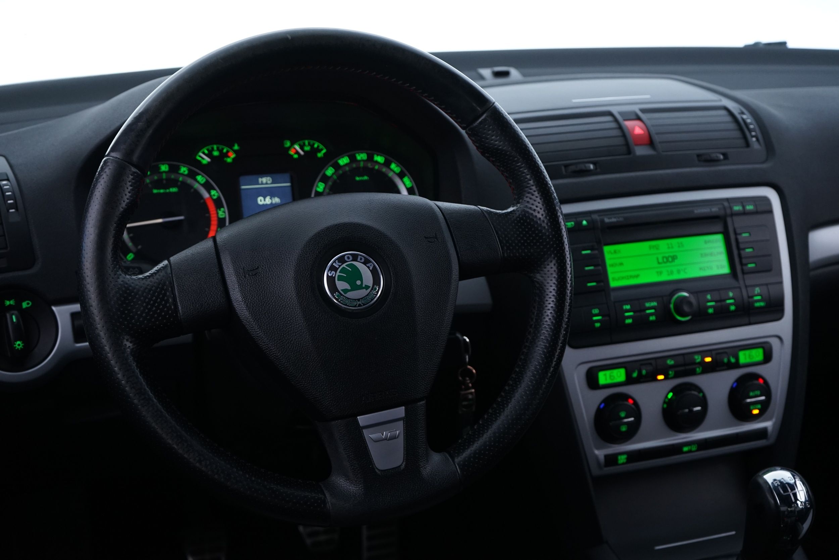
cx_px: 420
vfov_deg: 29.9
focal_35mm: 45
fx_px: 1049
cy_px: 280
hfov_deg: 43.6
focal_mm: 45
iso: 1000
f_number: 5.6
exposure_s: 1/8
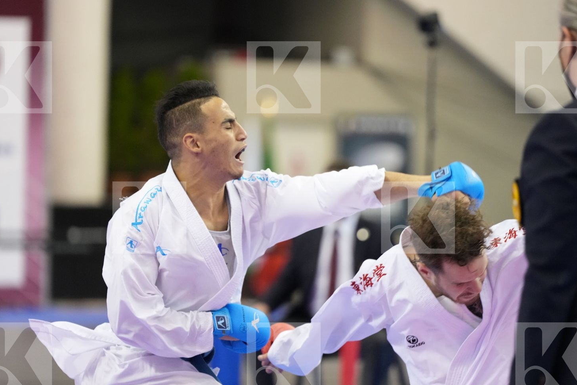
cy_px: 218
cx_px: 284
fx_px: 3526
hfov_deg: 9.4
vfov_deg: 6.2
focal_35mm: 220
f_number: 2.8
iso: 5000
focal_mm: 178
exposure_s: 1/1000
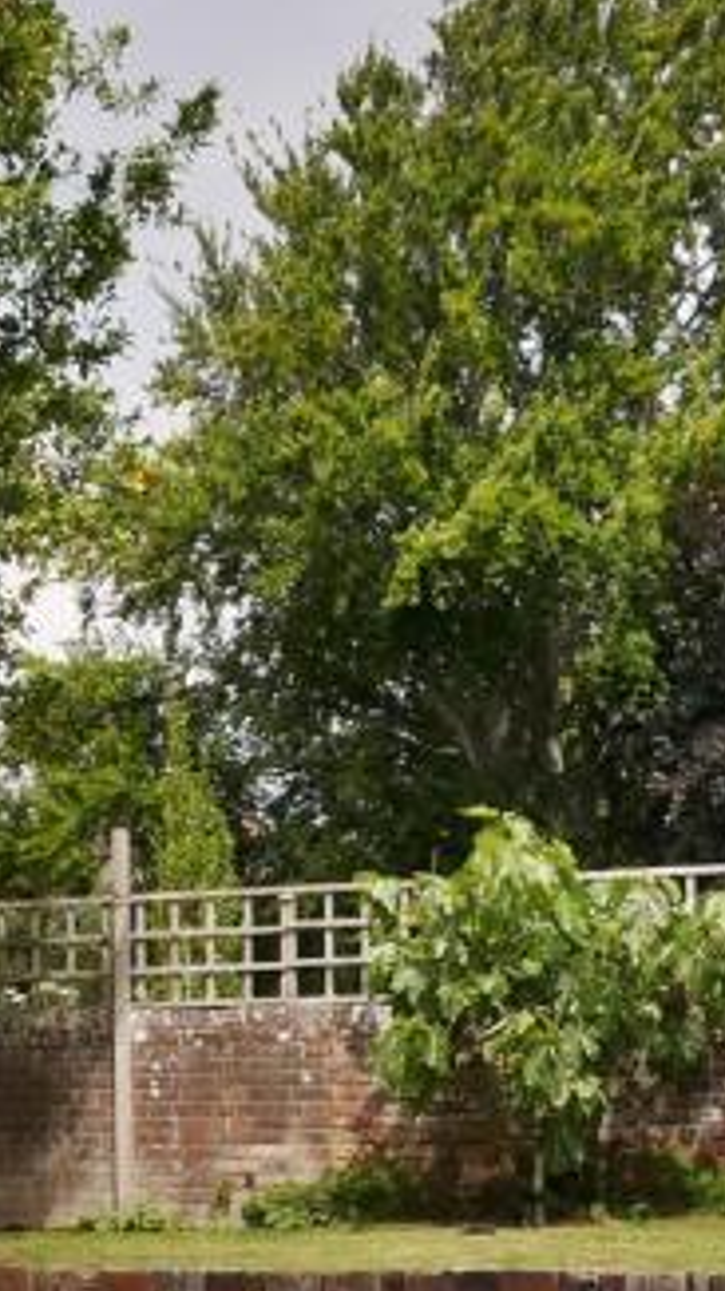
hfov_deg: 14.8
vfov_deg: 26.1
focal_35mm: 79
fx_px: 2704
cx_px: -139
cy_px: 1142
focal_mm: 10.9
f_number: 5.6
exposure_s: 1/1000
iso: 200
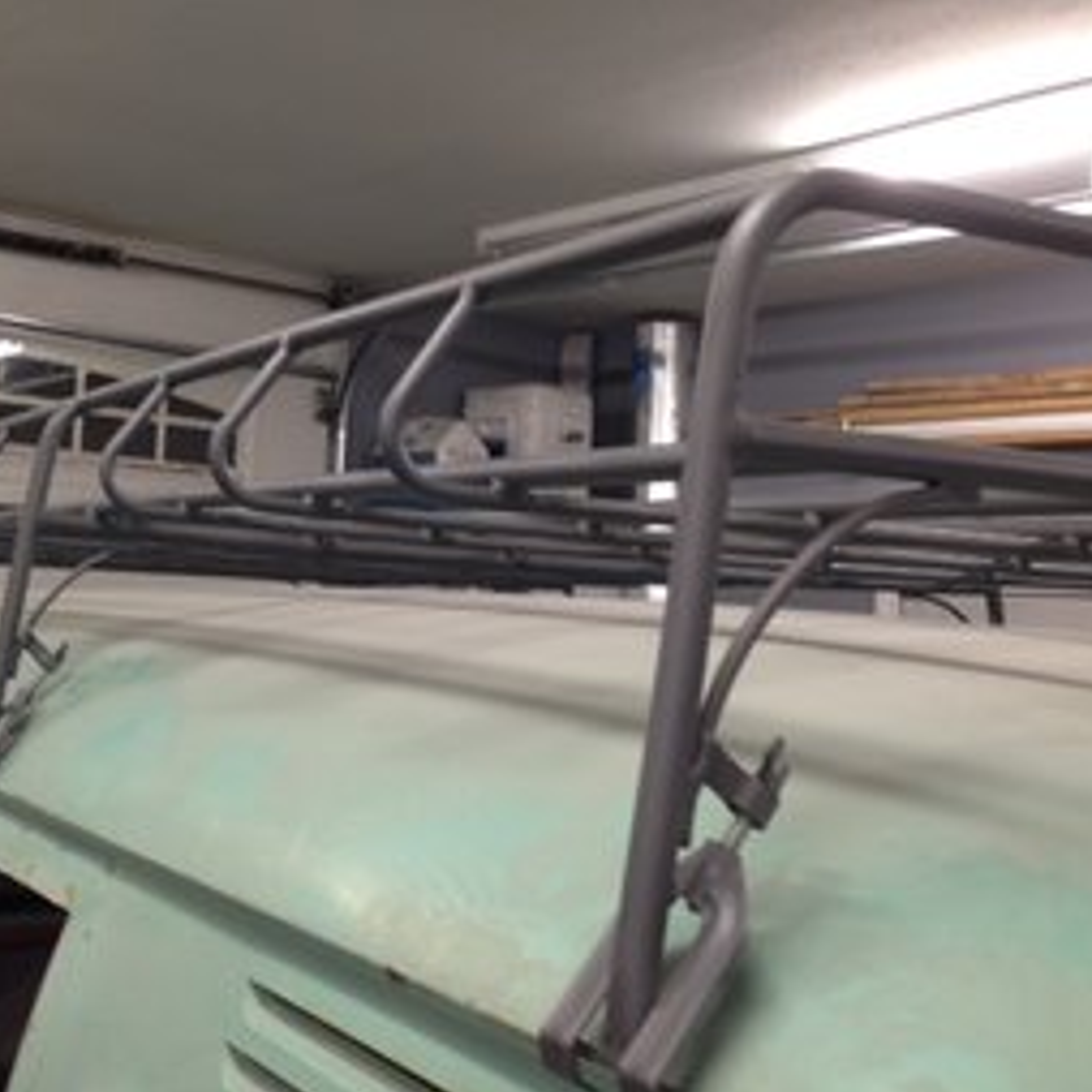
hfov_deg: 36.5
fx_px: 1642
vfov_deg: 36.8
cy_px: 503
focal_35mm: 46
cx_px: 391
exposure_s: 1/20
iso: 80
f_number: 2.4
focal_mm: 4.13
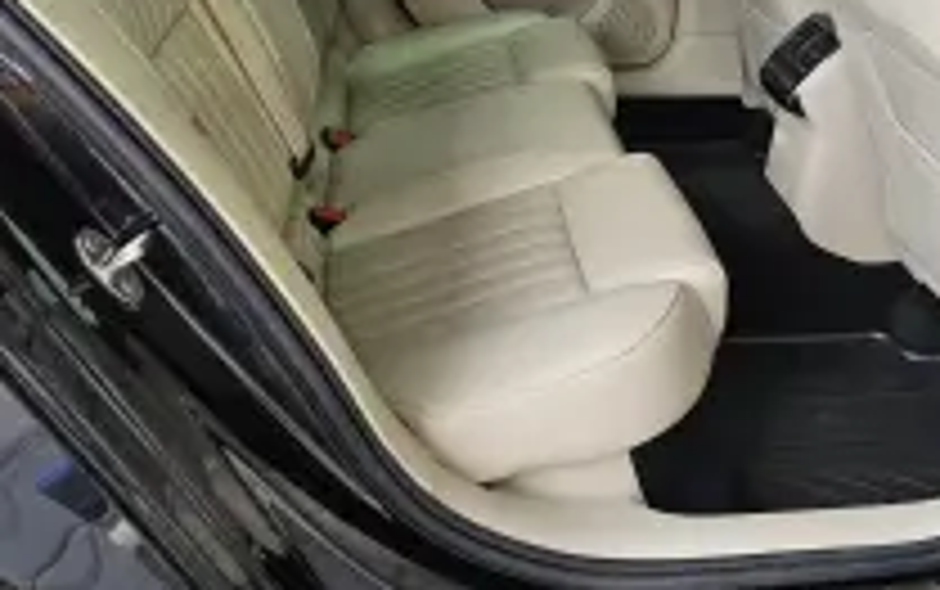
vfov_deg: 29.6
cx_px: 594
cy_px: 90
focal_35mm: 42
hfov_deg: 46.7
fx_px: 1077
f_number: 1.7
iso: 50
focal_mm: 6.3
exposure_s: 1/120
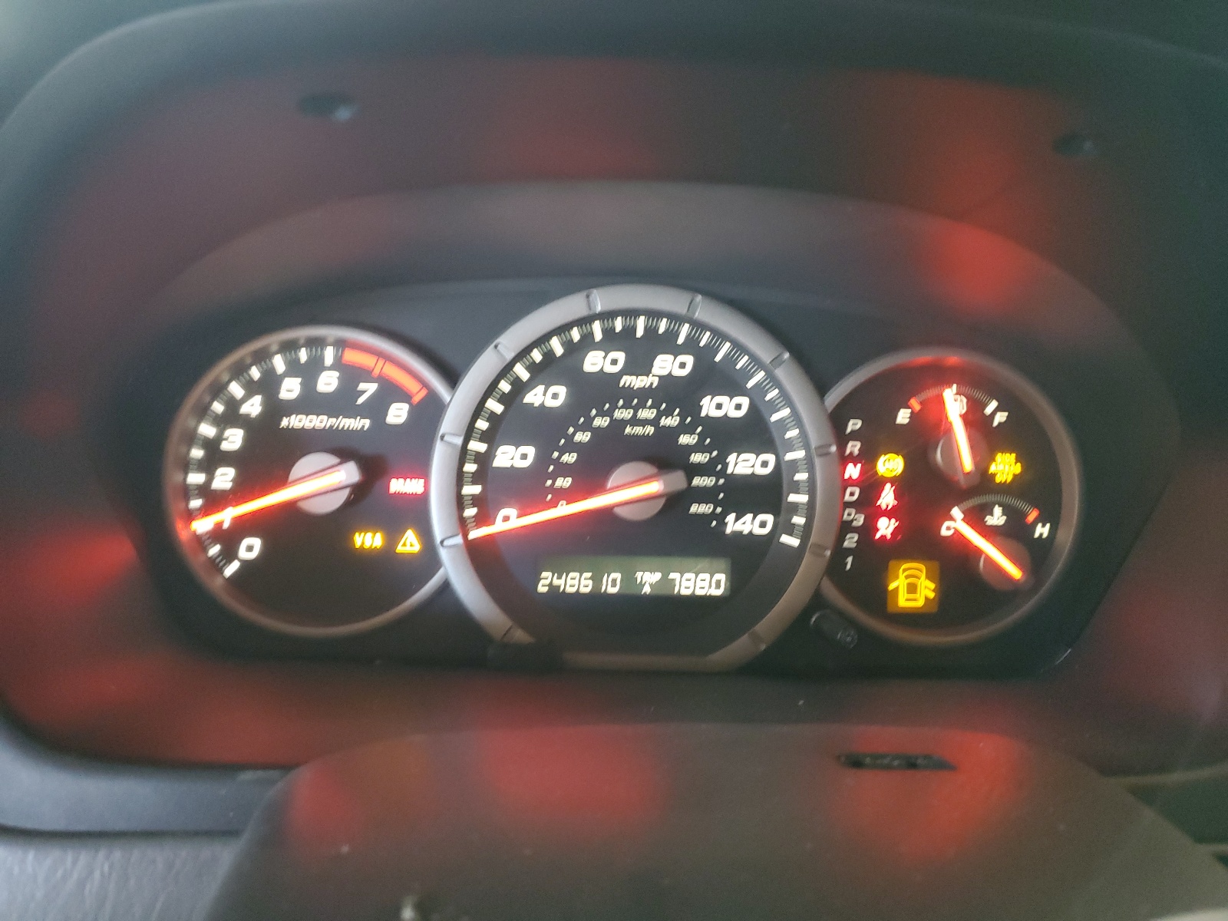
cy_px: 460
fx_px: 922
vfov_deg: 53.1
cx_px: 614
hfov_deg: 67.3
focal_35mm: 26
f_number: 1.5
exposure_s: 1/30
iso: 318
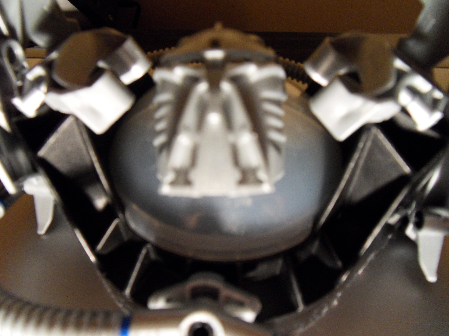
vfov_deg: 56.8
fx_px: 311
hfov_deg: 71.6
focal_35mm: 24
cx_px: 224
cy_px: 168
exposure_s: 1/45
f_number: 3.3
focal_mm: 4.2
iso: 400
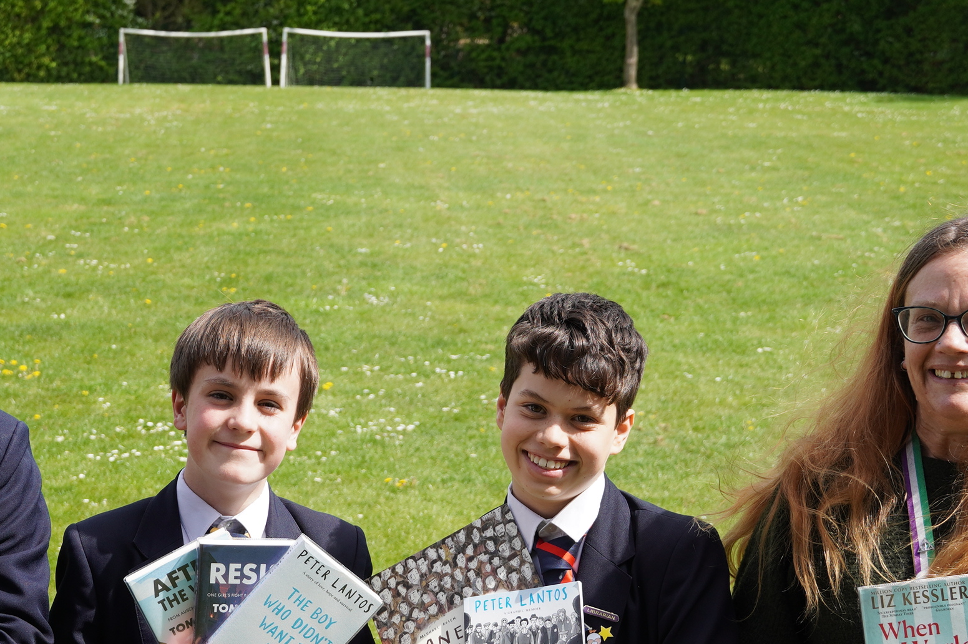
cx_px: 377
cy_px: 545
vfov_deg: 14.1
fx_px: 2579
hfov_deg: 21.2
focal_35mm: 96
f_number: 5.6
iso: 100
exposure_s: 1/320
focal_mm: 33
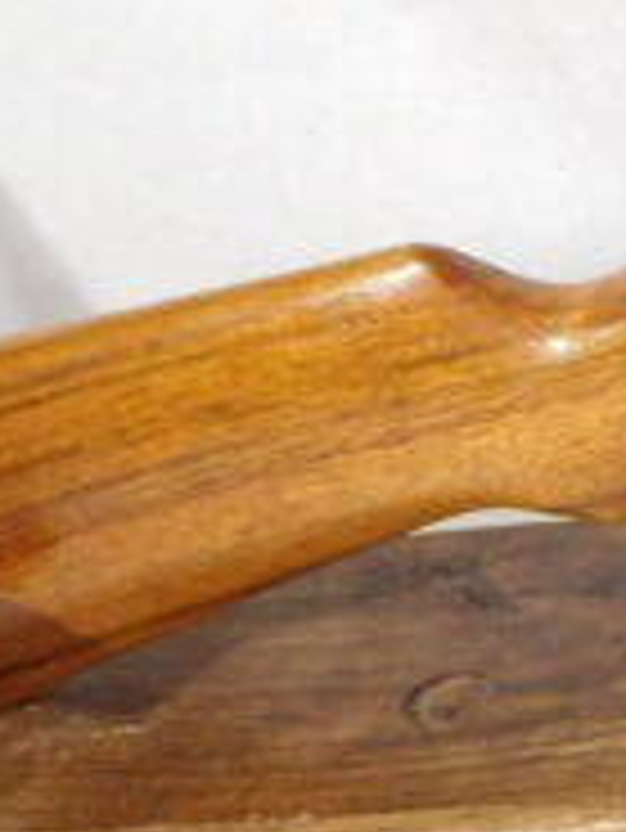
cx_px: 1117
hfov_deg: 15.7
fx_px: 1951
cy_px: 391
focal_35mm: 81
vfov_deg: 24.1
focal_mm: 4.5
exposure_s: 1/30
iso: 200
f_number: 3.4
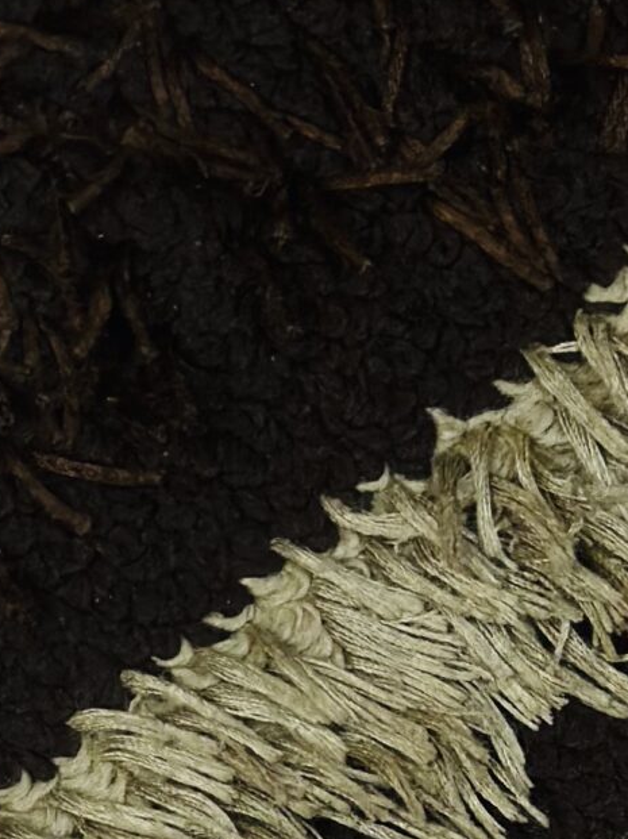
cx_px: -388
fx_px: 4794
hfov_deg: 7.3
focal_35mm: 198
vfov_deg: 10.0
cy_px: 351
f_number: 1.78
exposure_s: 1/527
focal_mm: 6.86
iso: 80
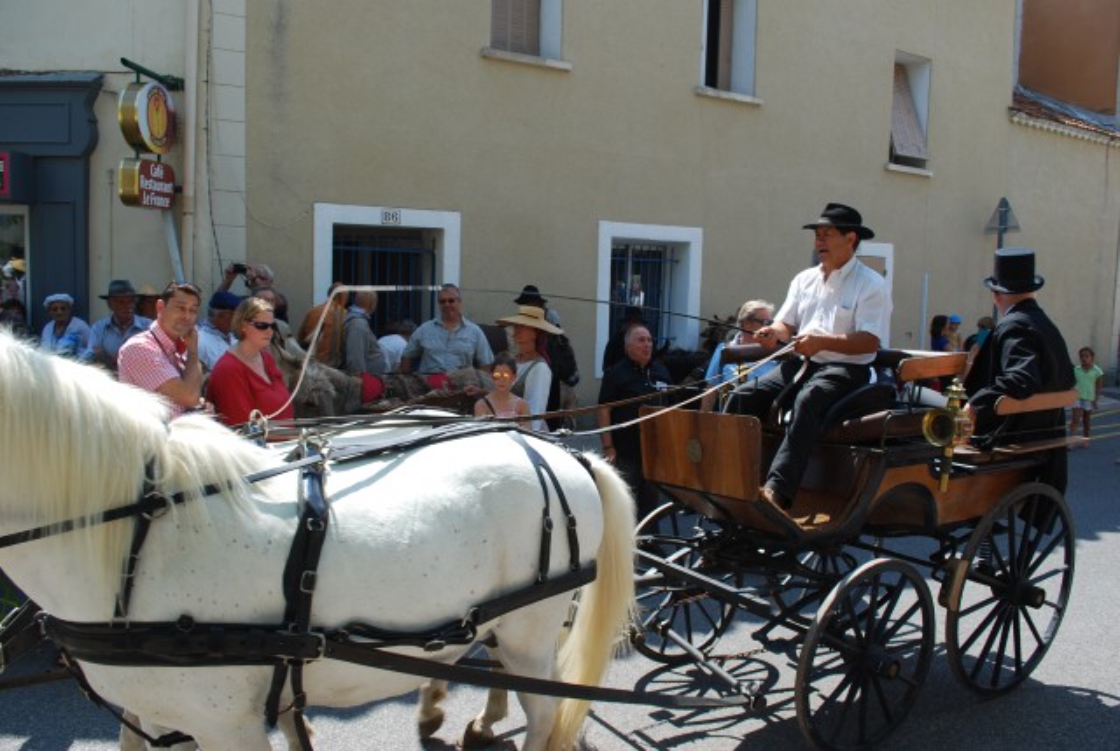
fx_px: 841
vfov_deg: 48.1
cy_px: 376
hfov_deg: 67.3
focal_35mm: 27
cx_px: 560
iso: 100
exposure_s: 1/160
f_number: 6.3
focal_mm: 18
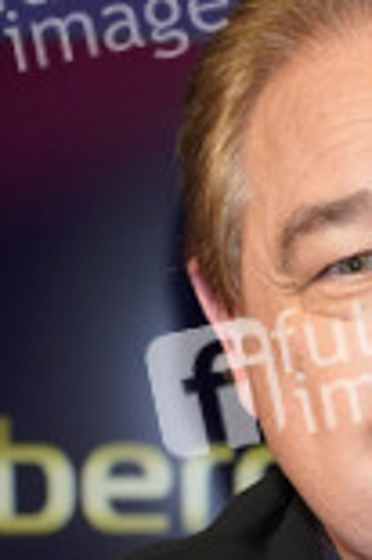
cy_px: 553
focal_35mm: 132
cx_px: 437
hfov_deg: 10.2
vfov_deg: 15.3
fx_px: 2050
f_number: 5.6
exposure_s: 1/160
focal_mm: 51
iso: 2000
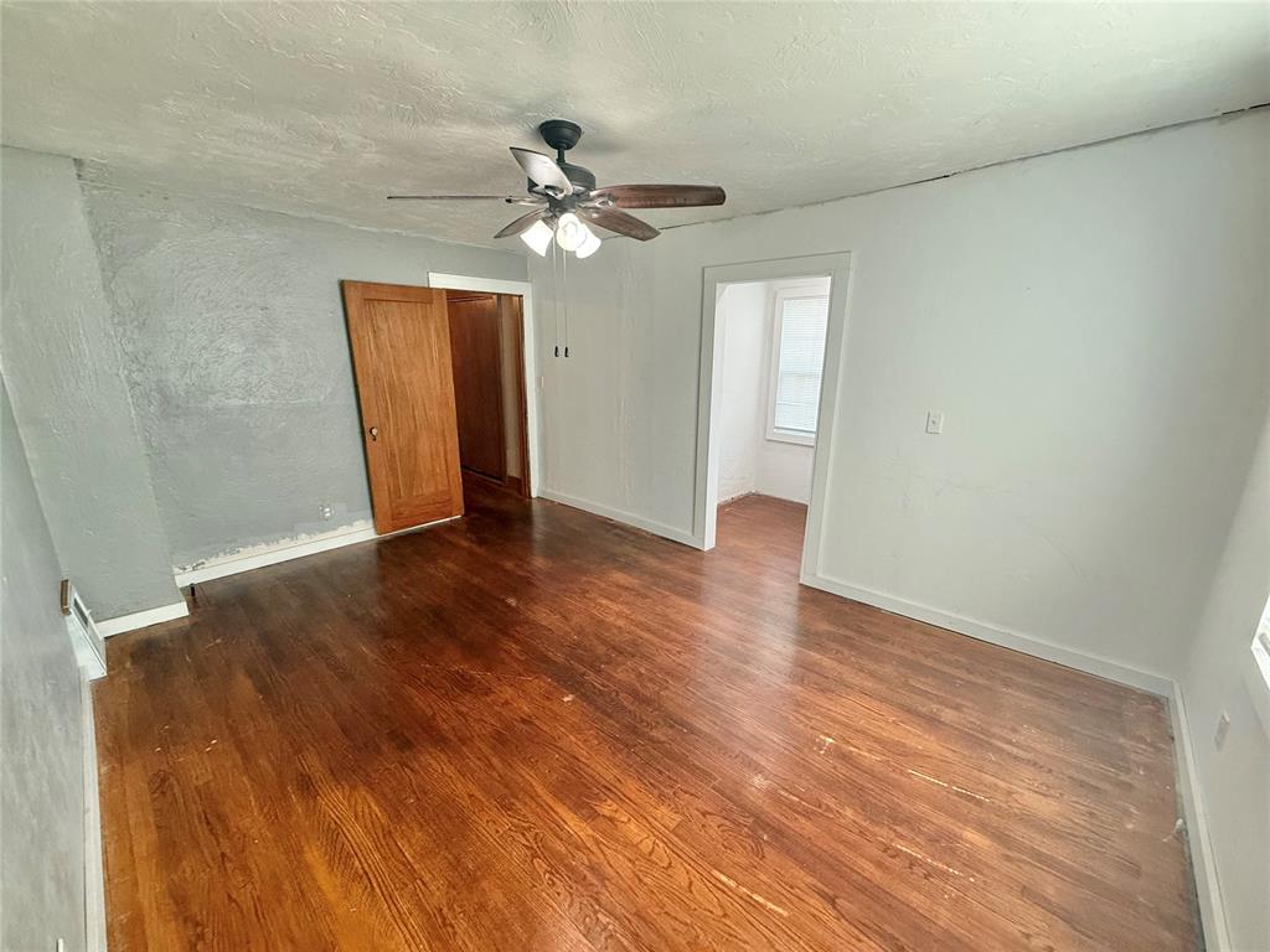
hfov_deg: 102.1
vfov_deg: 85.7
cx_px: 635
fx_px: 514
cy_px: 476
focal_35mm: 14
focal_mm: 2.22
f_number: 2.2
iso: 250
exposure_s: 1/120
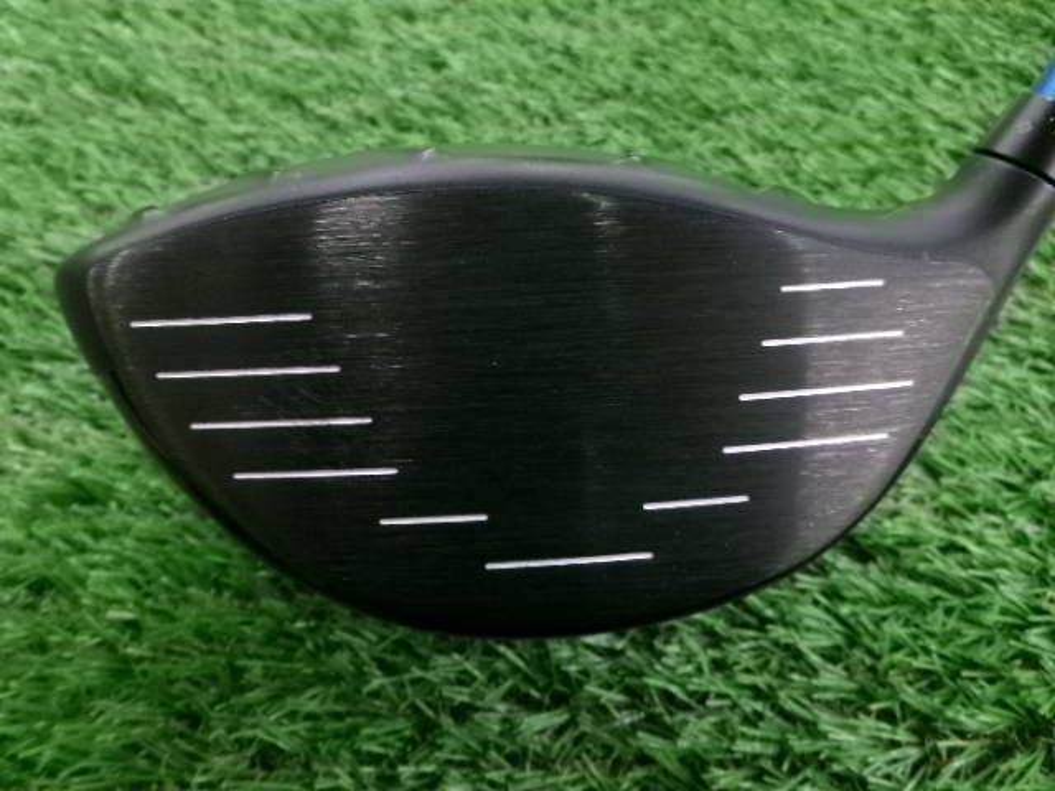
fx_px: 853
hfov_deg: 63.4
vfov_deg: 49.7
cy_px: 396
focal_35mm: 28
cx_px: 528
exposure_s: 1/34
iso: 800
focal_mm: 5.1
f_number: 3.9
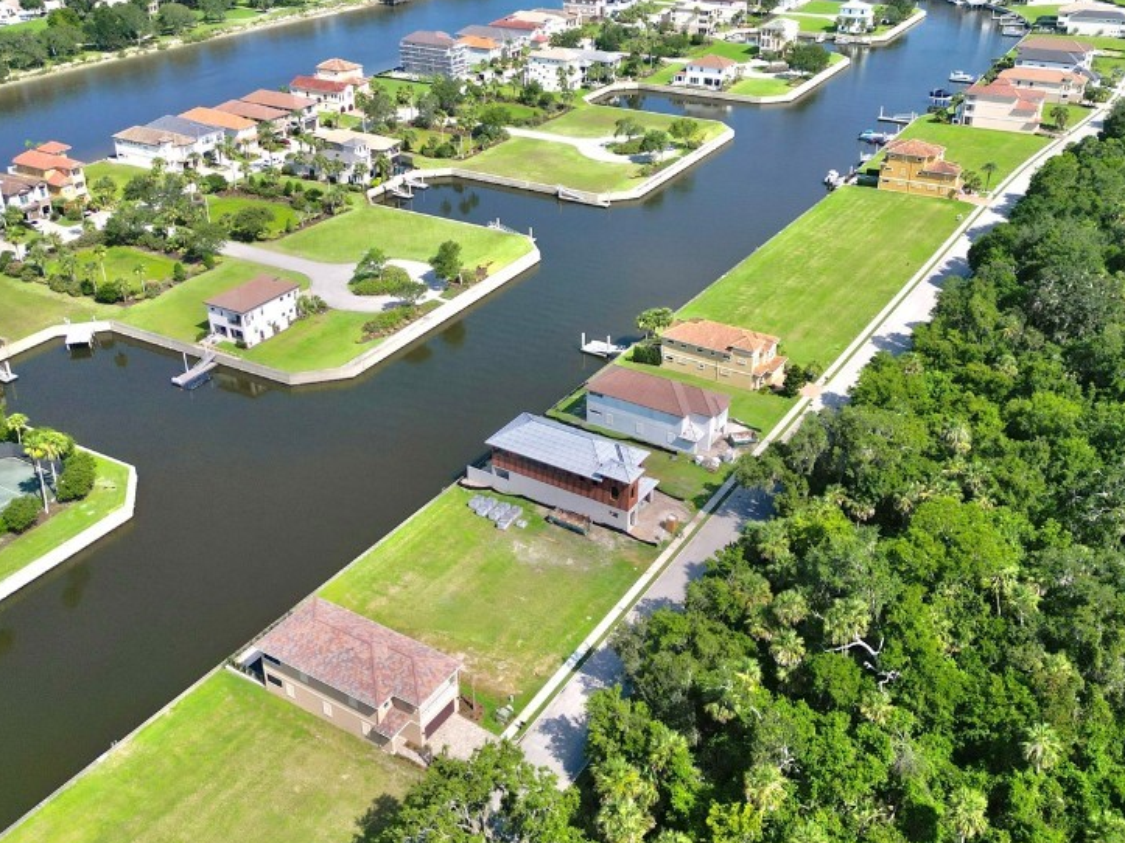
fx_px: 1105
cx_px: 563
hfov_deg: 54.0
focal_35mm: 34
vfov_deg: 41.7
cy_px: 367
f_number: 1.7
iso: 110
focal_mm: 6.72
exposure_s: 1/6000
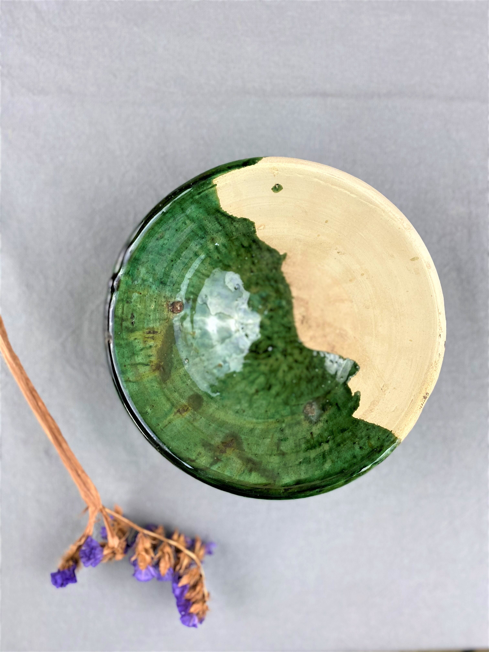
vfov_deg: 67.3
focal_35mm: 26
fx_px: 490
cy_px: 326
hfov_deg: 53.1
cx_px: 244
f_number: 1.8
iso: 100
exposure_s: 1/50
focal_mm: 4.25
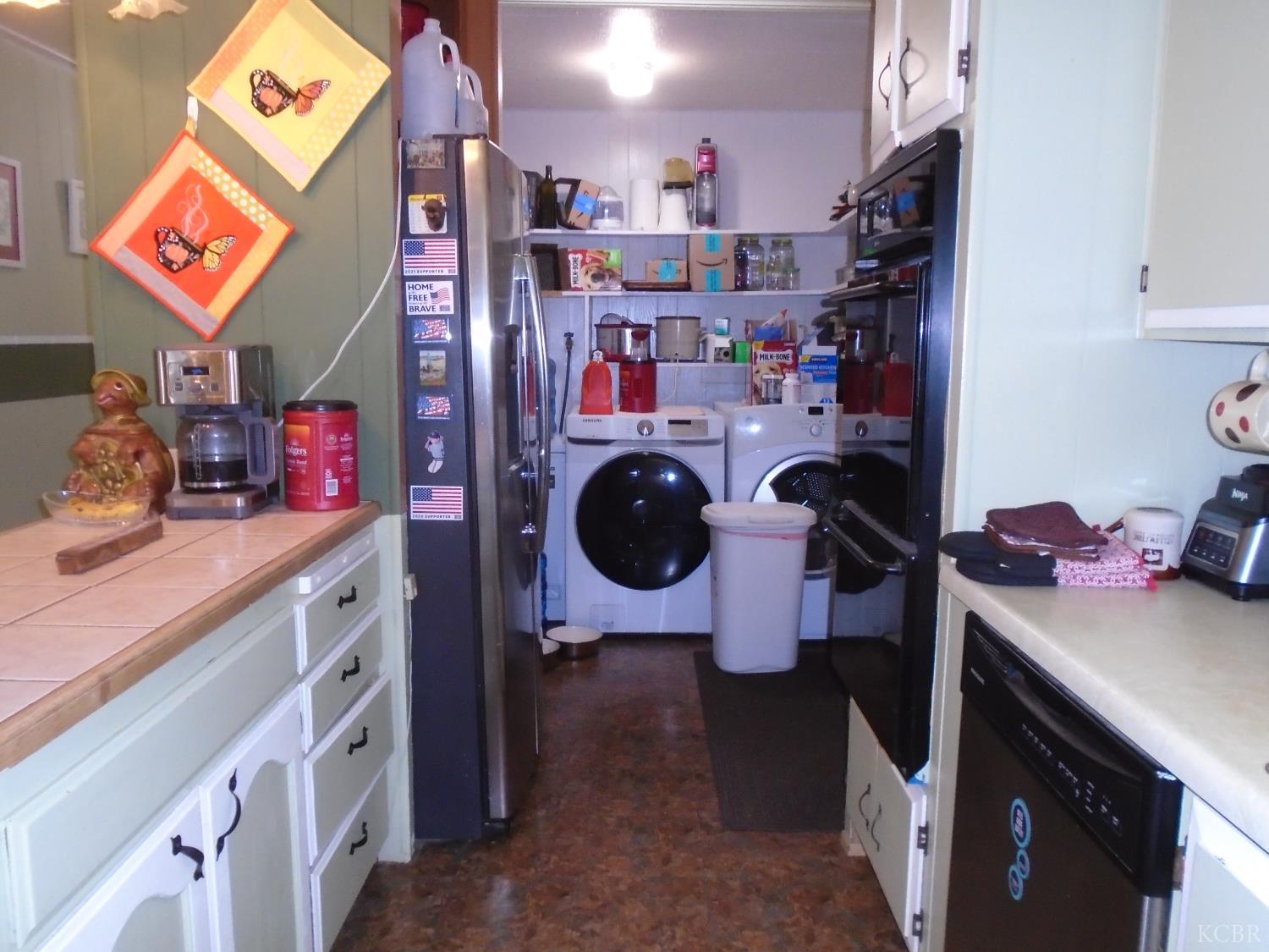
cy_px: 476
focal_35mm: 26
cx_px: 634
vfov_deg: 53.1
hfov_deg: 67.3
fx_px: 953
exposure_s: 1/30
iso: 400
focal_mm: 4.6
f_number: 3.2
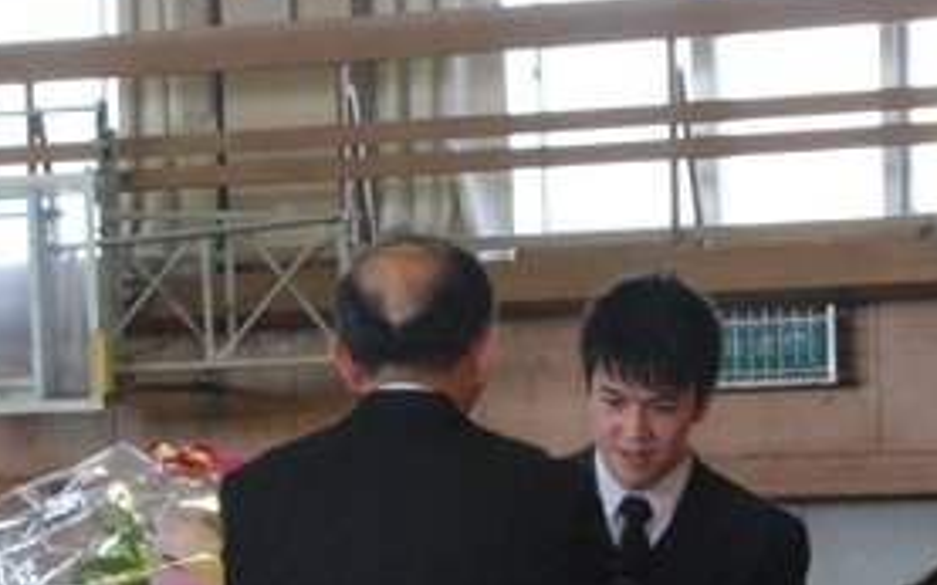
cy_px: 629
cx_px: 447
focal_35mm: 232
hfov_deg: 9.0
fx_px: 5923
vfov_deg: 5.6
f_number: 5.6
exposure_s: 1/125
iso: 1600
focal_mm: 70
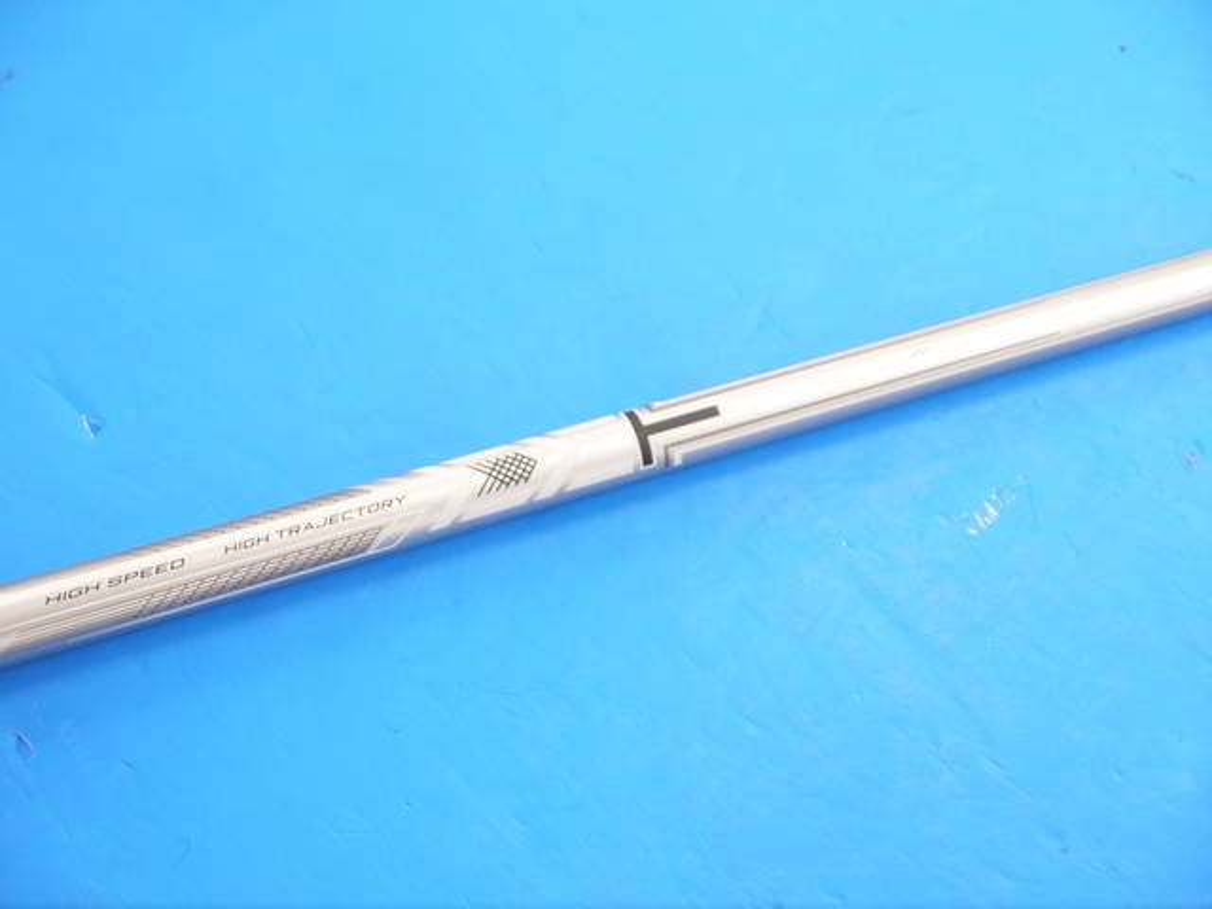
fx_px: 2941
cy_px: 454
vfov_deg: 17.6
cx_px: 606
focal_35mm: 84
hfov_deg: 23.3
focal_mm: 42
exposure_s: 1/80
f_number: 5.6
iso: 800
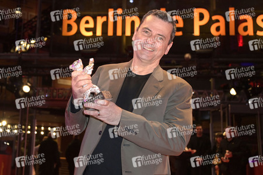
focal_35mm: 48
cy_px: 88
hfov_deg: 41.1
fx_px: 350
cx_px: 132
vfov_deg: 28.0
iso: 1000
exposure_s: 1/250
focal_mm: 48
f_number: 4.5
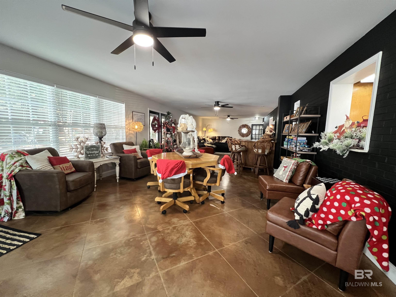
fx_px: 149
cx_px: 198
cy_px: 148
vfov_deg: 89.9
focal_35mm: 13
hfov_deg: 106.2
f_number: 1.8
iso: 320
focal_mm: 1.57
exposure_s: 1/60
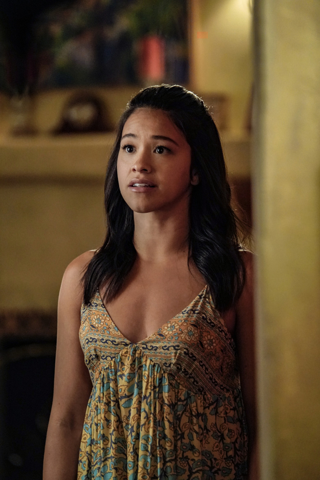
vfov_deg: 10.3
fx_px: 2666
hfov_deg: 6.9
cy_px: 240
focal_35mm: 200
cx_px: 160
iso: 8000
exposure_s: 1/100
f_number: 4
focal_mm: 200
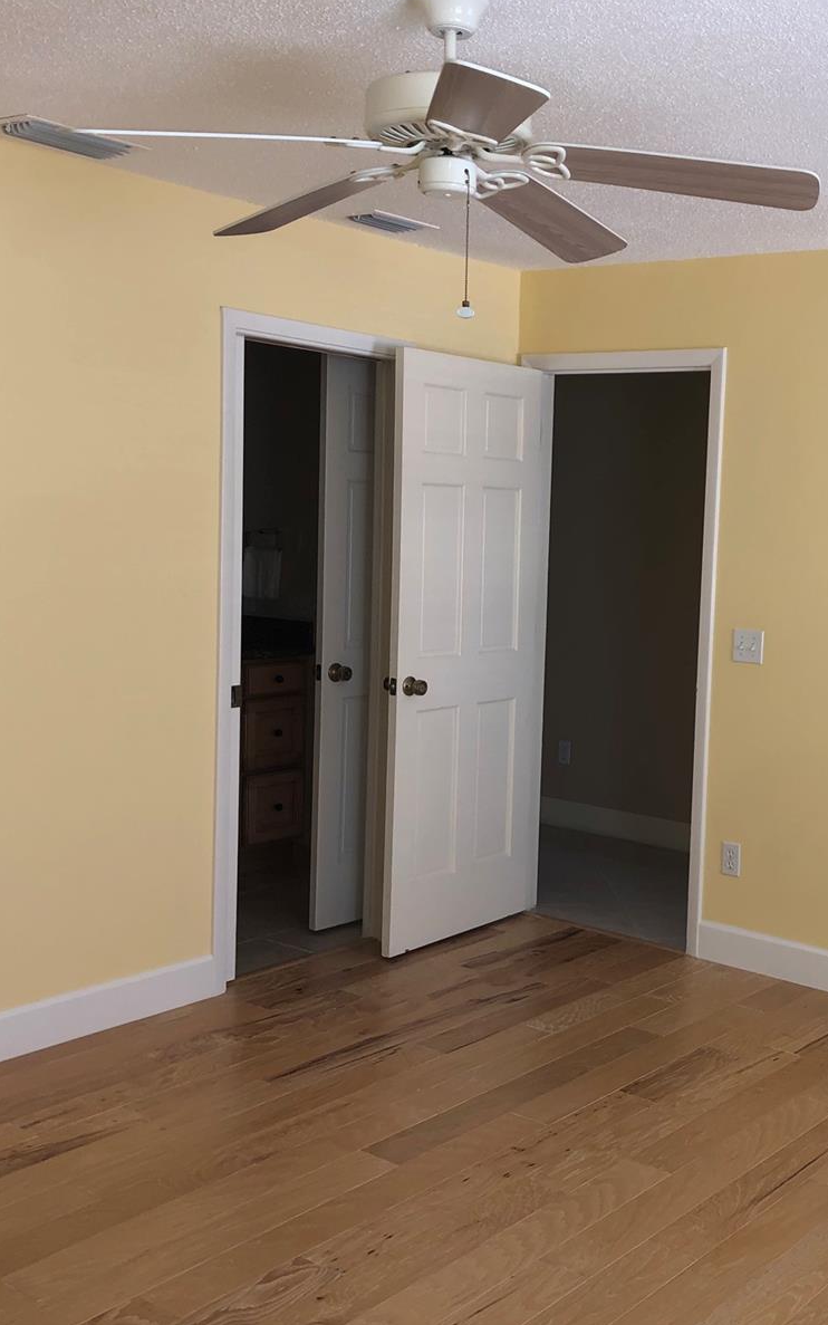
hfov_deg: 31.4
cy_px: 660
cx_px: 622
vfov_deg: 49.3
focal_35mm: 40
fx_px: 1444
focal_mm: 3.99
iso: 25
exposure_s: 1/16
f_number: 1.8
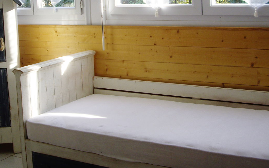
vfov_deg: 20.8
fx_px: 455
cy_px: 43
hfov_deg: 32.9
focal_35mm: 62
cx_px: 122
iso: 64
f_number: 2.8
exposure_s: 1/50
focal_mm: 7.9
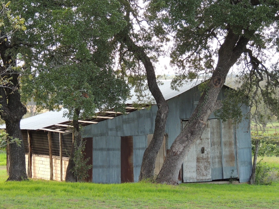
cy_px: 104
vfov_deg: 10.2
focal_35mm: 145
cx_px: 140
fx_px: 1169
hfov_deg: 13.6
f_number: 4.4
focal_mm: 25.8
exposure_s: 1/125
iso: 250
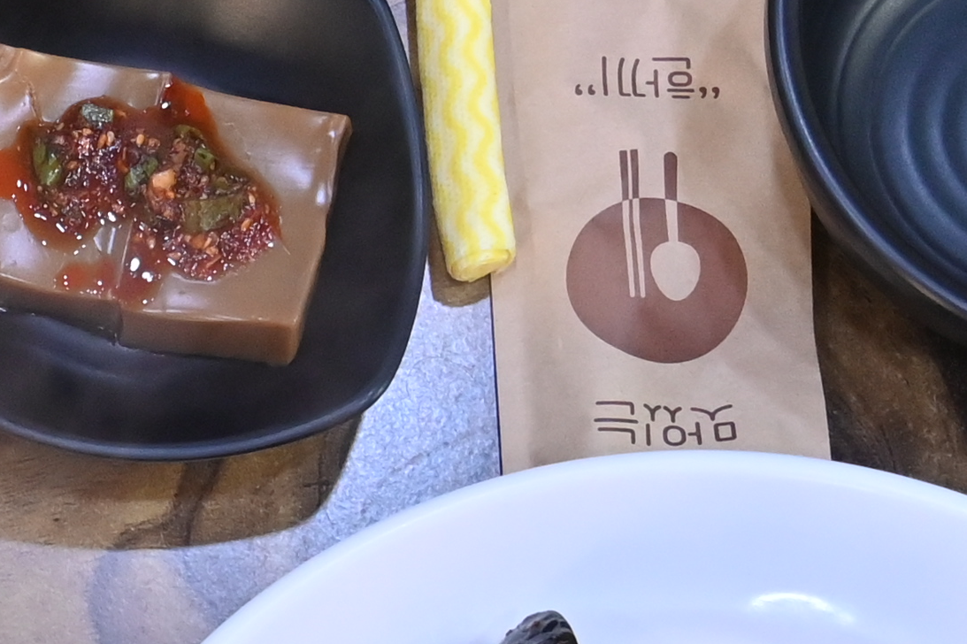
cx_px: -734
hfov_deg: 10.8
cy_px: 1116
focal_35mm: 180
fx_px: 4827
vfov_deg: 7.4
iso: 1250
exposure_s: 1/100
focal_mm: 32.5
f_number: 5
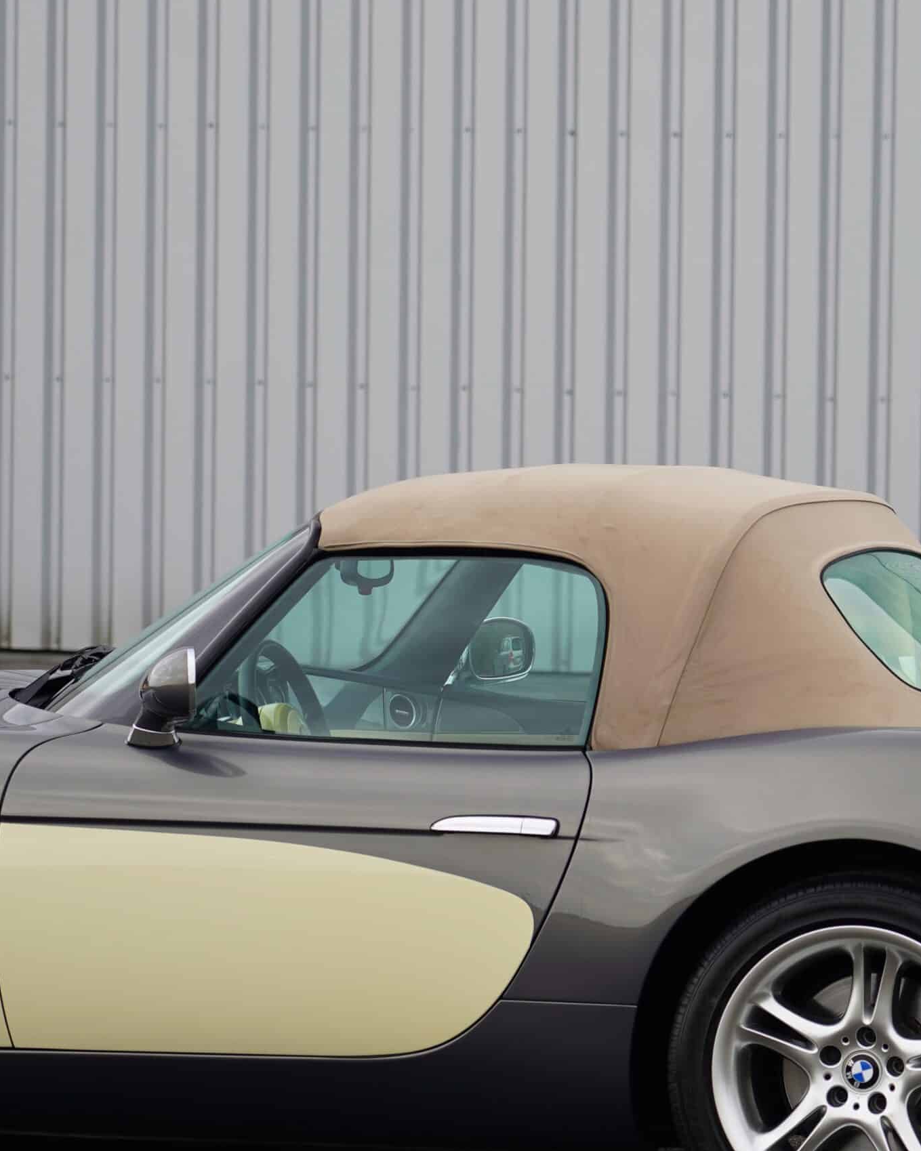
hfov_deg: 7.0
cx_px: 671
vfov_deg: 8.7
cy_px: 576
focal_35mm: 222
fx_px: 7565
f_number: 4
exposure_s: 1/160
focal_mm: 105
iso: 100
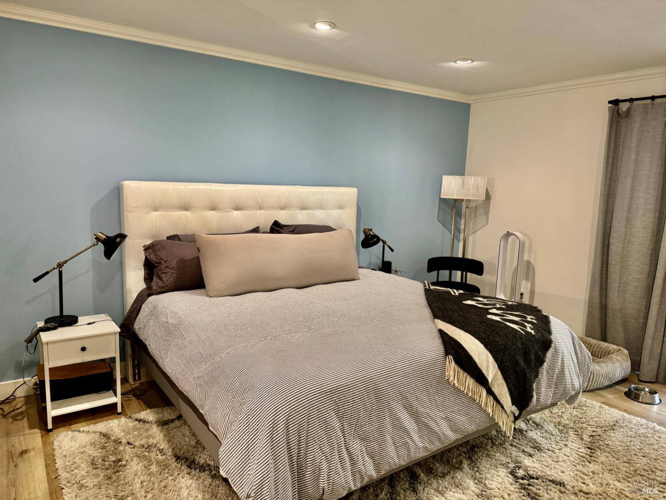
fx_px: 462
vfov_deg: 56.8
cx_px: 333
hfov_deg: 71.6
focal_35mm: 24
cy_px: 250
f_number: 1.78
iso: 320
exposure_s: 1/60
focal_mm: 6.76
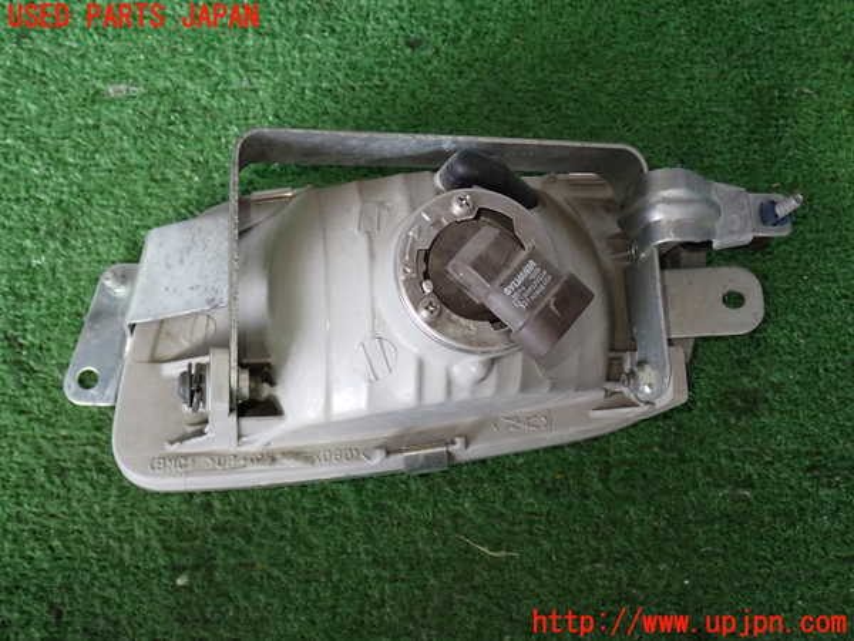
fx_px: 937
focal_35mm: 38
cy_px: 320
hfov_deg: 49.0
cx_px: 427
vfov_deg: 37.7
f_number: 2.7
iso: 200
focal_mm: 6.83
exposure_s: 1/40
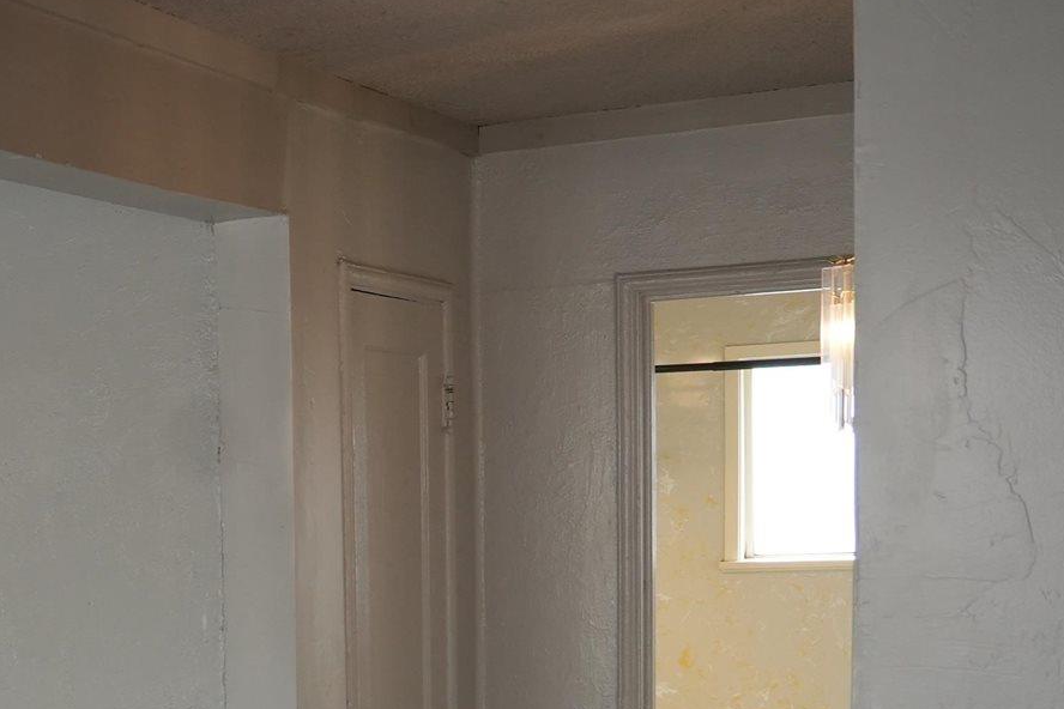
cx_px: -634
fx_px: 2453
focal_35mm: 83
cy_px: 752
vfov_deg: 16.0
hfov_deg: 20.2
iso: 800
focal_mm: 24
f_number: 4
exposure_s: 1/160
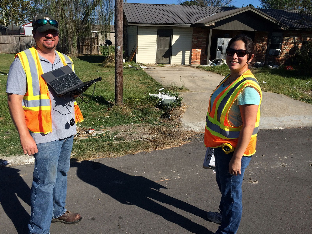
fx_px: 270
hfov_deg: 60.0
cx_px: 156
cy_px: 117
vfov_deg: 46.8
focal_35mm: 30
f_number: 2.2
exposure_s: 1/2564
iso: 32
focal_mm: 4.12
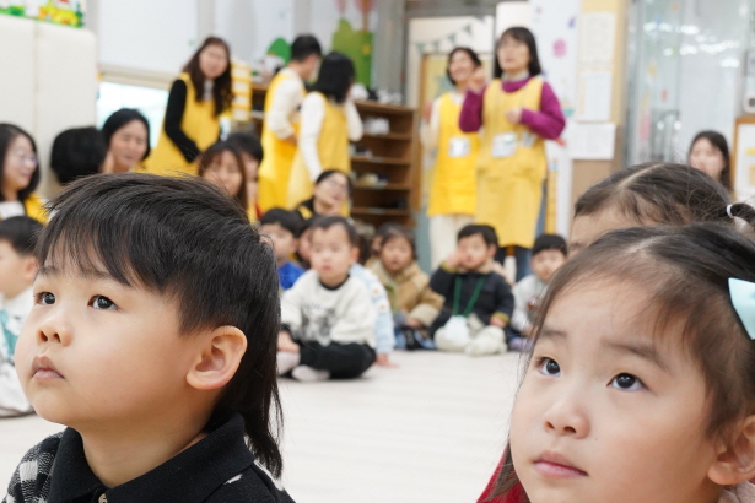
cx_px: 389
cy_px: 449
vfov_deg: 16.4
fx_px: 1720
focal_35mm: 82
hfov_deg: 24.8
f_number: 7.1
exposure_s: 1/50
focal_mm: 42
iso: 2500
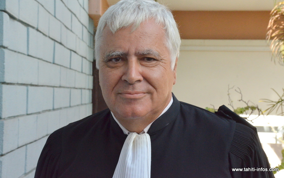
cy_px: 83
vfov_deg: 18.7
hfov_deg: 29.6
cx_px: 142
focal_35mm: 70
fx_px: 538
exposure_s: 1/1000
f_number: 16
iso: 4000
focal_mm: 45
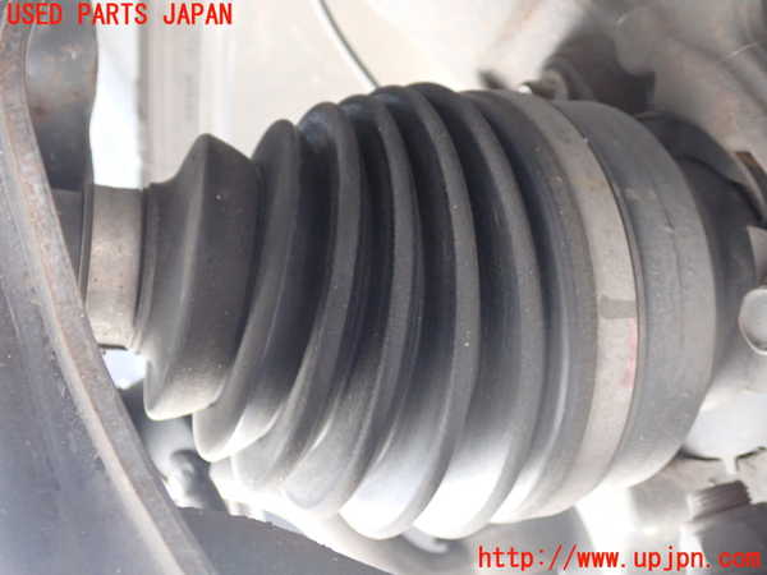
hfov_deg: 45.8
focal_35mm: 41
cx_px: 384
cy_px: 288
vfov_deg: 35.1
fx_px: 908
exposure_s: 1/15
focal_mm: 7.31
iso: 800
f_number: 2.8
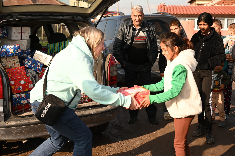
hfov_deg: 40.4
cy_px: 78
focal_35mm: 49
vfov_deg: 27.5
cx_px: 118
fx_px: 320
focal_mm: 49
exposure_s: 1/640
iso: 100
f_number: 4
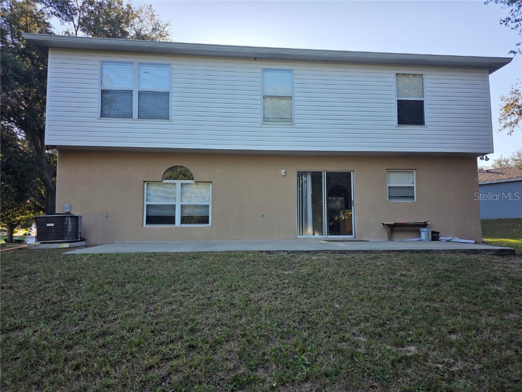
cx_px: 261
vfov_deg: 58.9
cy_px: 196
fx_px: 347
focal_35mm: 23
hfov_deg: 73.9
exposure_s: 1/1245
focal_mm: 6.3
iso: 80
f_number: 1.7
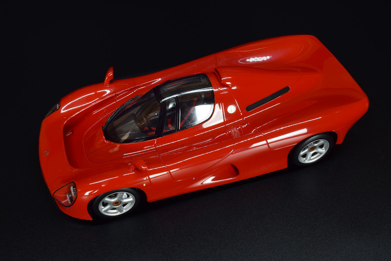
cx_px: 196
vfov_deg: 30.9
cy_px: 130
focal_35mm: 44
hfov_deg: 45.0
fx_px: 472
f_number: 22
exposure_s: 1
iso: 200
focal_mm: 29
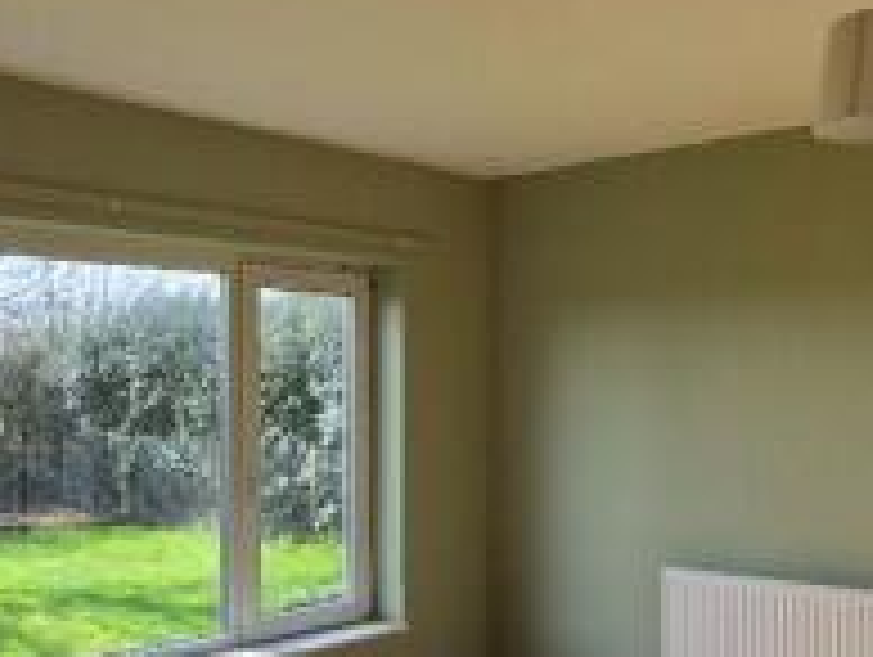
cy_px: 416
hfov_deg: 47.4
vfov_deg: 36.7
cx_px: 538
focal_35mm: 39
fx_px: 985
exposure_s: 1/207
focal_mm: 2.2
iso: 50
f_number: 2.2
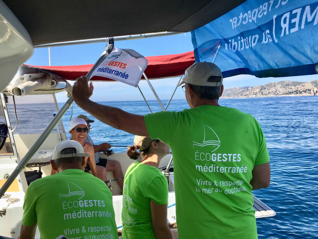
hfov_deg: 61.7
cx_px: 159
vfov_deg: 48.2
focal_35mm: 29
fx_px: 266
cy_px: 120
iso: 25
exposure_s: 1/1282
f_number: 2.2
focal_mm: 4.15
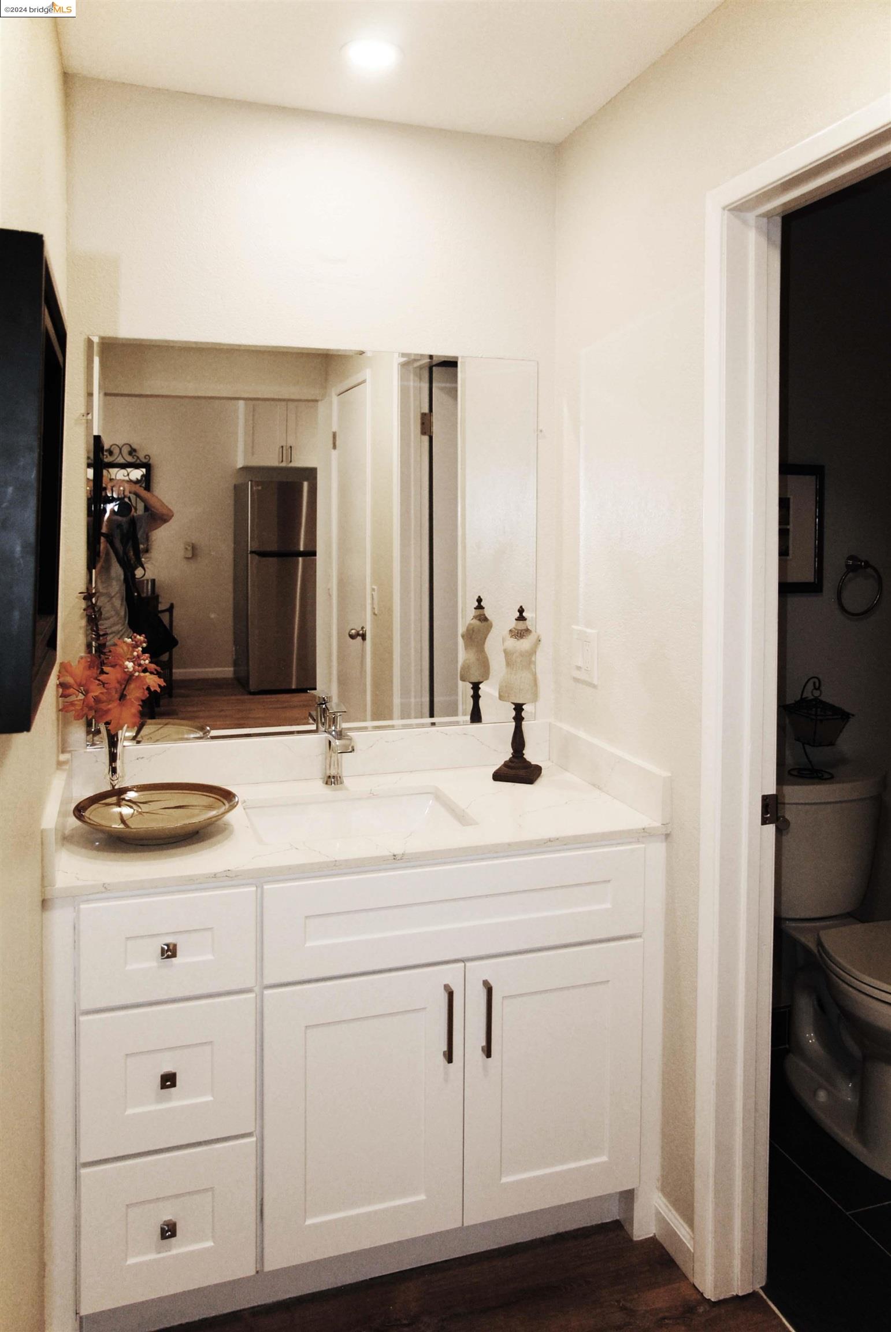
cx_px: 446
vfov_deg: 73.7
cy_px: 666
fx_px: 889
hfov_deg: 53.3
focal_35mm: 24
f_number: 4
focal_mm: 16
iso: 500
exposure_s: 1/60
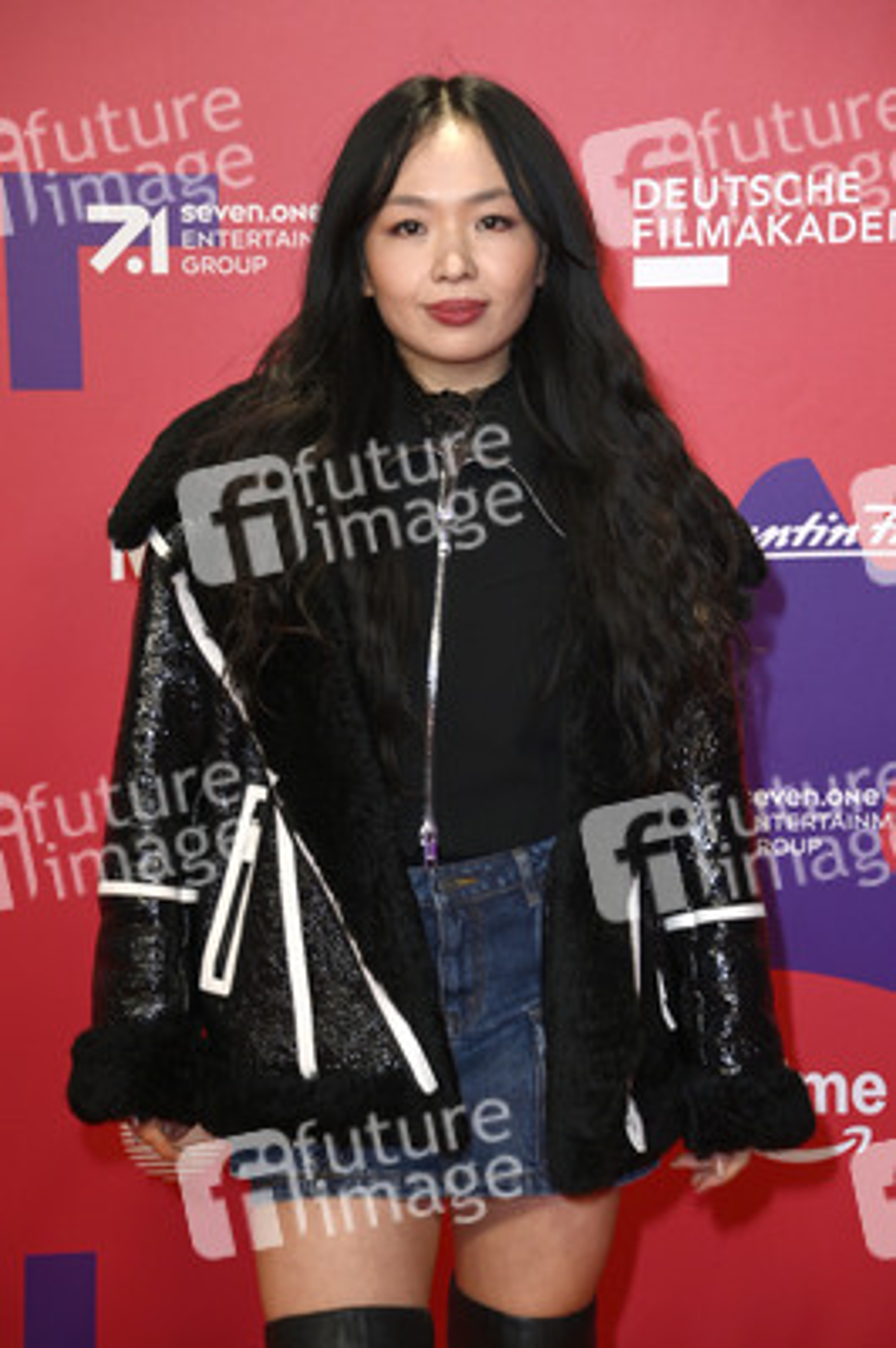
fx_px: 4188
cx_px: 448
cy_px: 674
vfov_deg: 18.3
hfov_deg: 12.2
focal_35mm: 112
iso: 640
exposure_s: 1/250
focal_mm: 112
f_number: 5.6
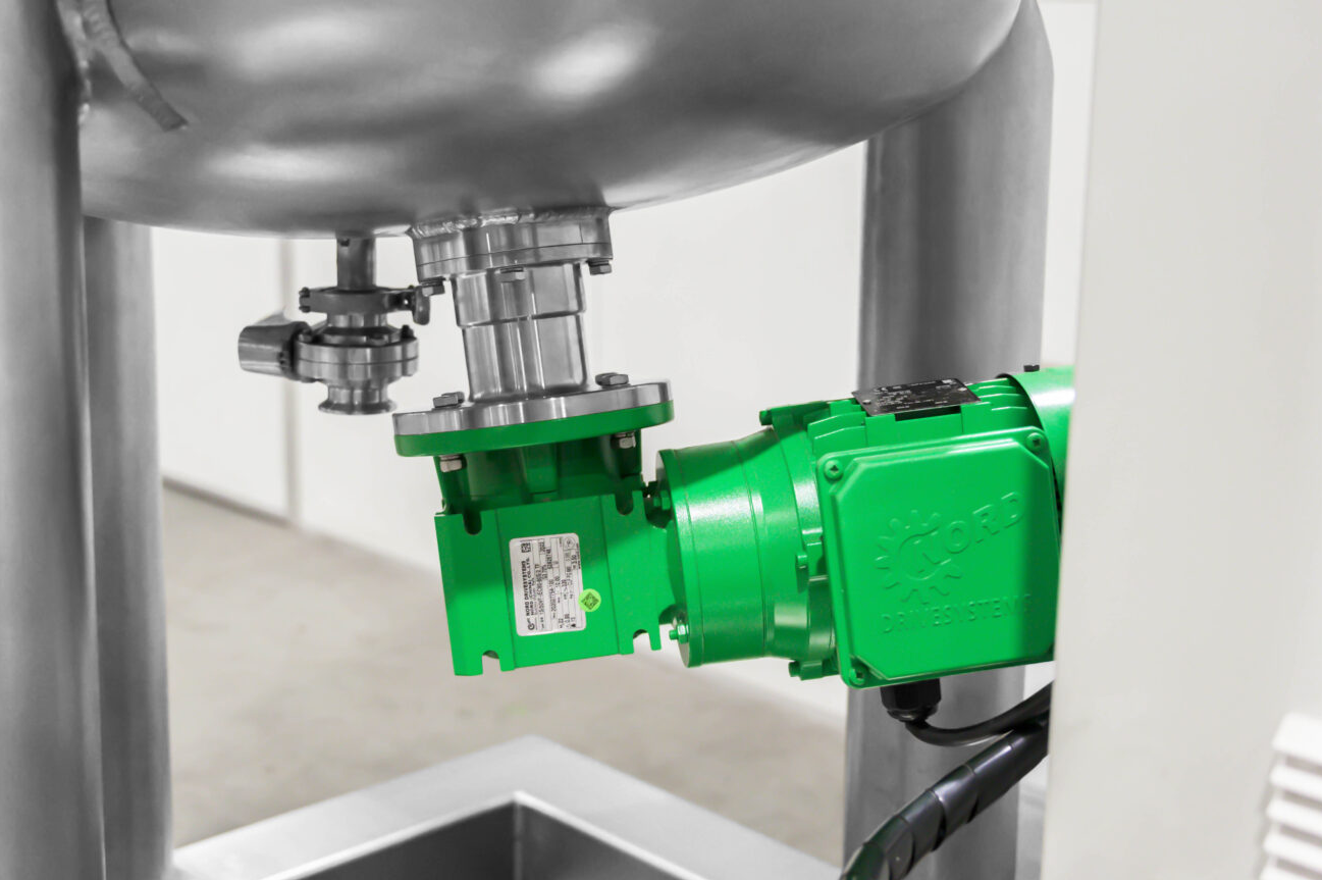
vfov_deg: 29.8
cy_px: 415
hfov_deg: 43.6
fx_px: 1651
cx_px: 666
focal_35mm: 45
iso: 4000
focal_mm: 38
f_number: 4
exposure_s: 1/80
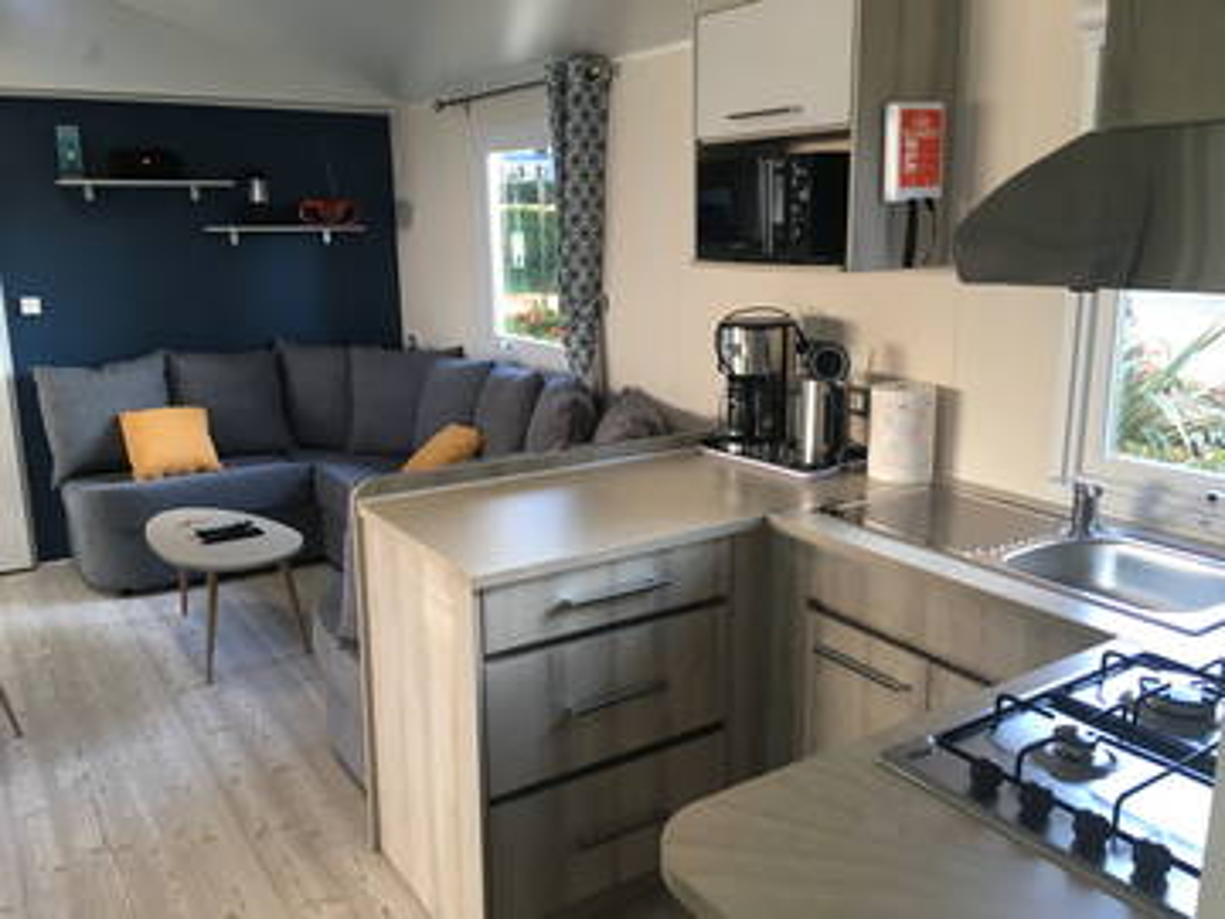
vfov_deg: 48.2
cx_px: 612
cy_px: 460
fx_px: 1026
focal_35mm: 29
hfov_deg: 61.7
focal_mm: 4.15
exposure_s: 1/33
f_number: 2.2
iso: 25
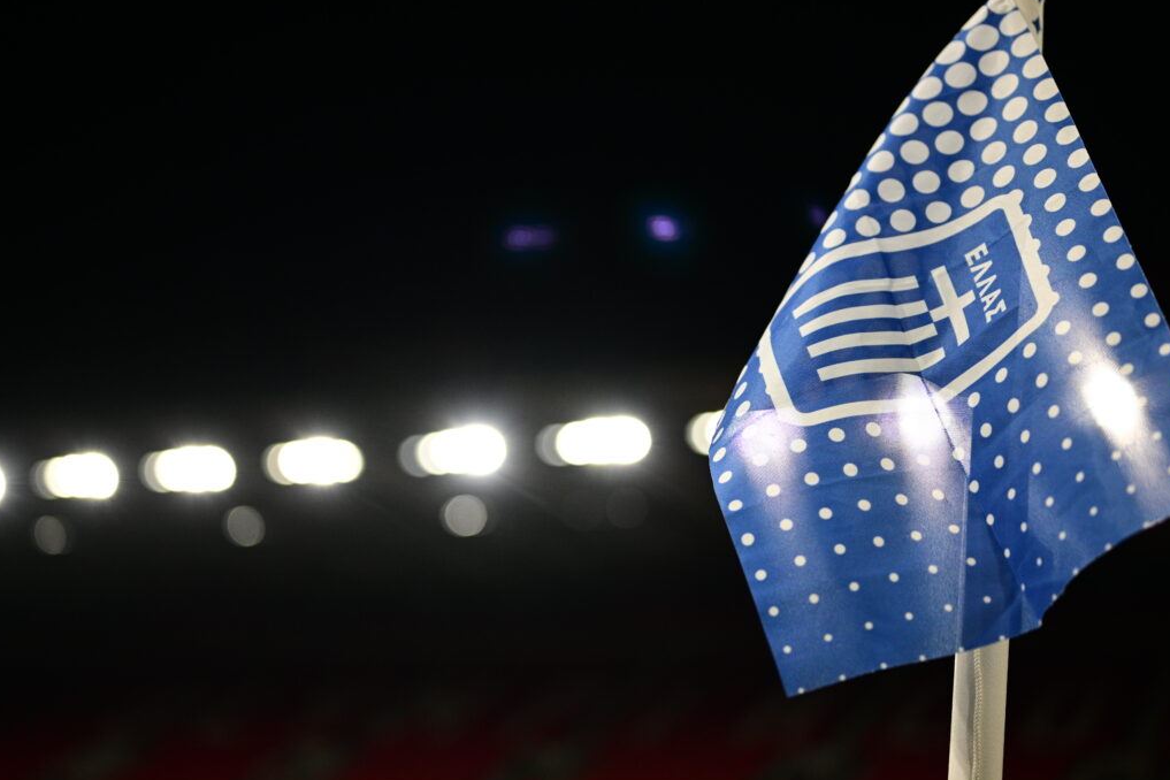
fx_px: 1917
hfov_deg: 33.9
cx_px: 569
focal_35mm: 59
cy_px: 336
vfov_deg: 23.0
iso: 1600
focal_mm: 50
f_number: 2
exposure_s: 1/3200
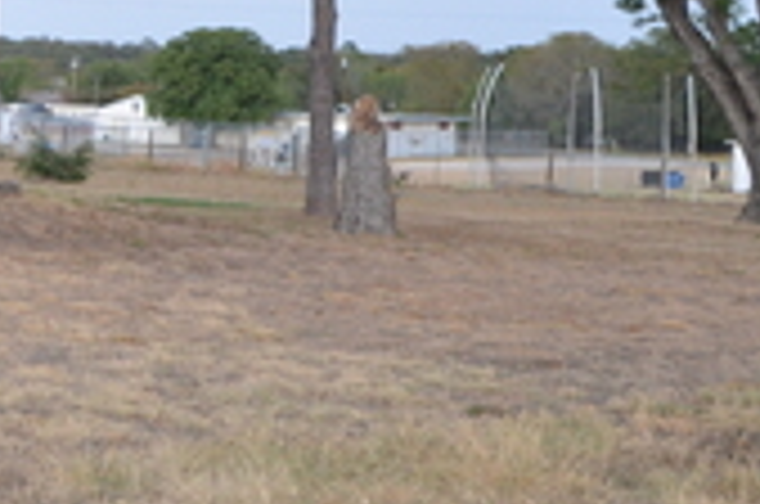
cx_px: -486
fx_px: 2866
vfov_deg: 10.0
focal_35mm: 136
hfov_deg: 13.9
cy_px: 32
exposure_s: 1/60
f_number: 3.8
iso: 720
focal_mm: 24
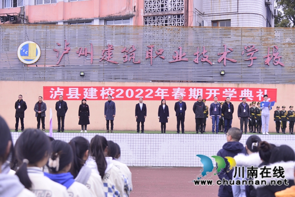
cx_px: 148
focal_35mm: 52
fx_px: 426
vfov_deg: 26.0
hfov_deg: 38.2
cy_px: 98
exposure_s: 1/80
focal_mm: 52
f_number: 4.5
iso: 720
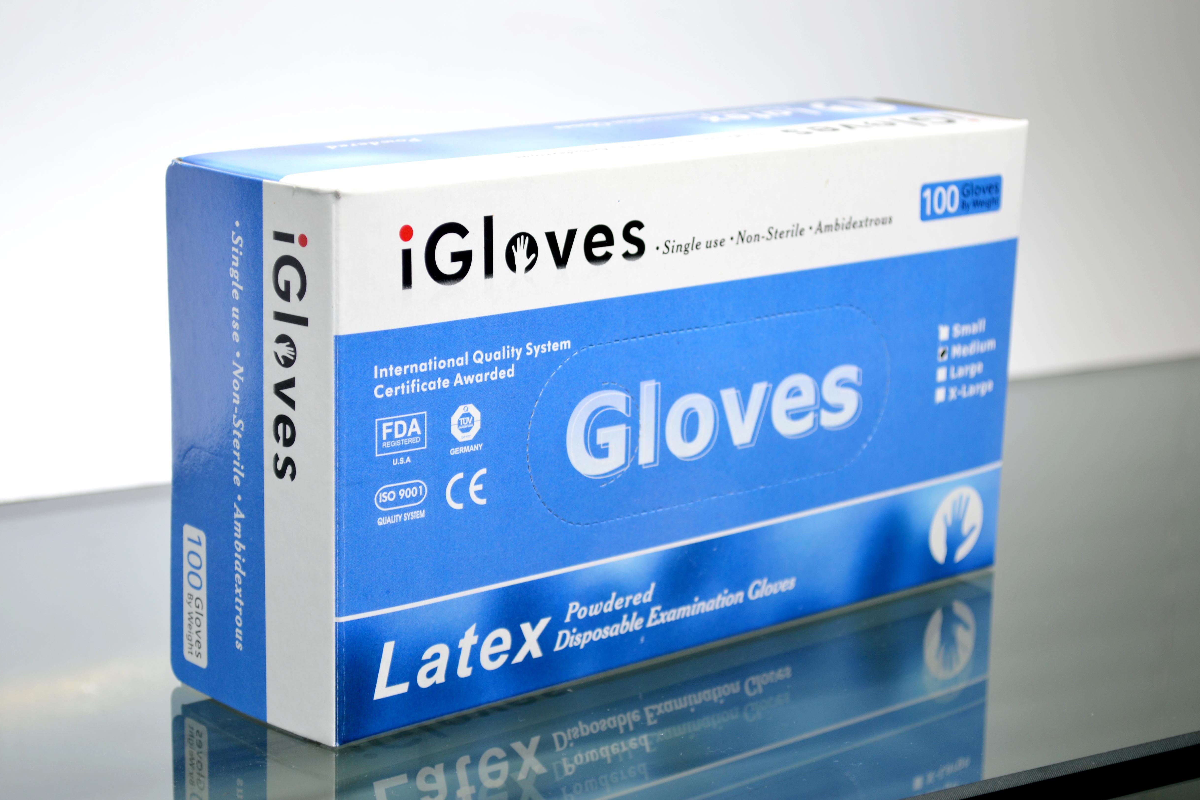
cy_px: 401
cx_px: 600
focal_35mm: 76
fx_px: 2533
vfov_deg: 17.9
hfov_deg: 26.6
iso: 200
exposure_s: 1/40
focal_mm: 50
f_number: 5.6
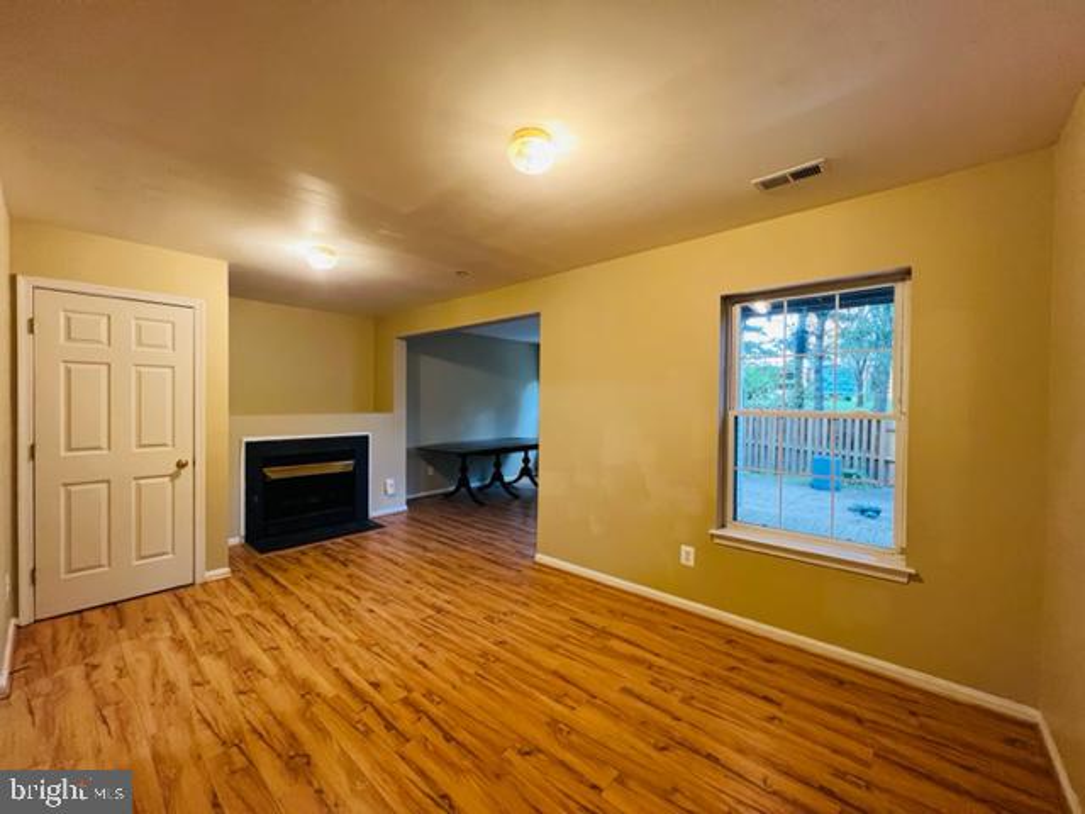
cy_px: 407
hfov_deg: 106.2
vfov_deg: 89.9
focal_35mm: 13
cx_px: 542
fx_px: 407
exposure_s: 1/60
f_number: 1.8
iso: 500
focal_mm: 1.57
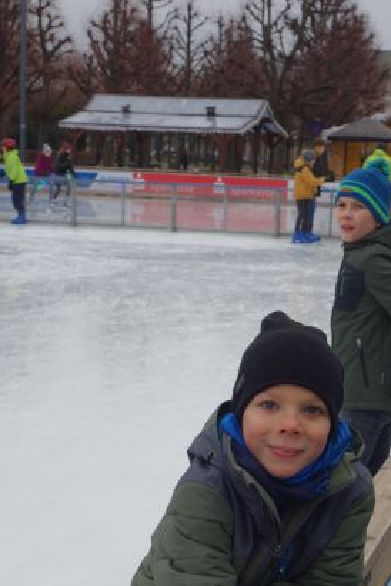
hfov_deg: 14.9
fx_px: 1496
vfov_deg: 21.9
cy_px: 455
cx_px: 243
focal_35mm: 92
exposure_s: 1/160
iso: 125
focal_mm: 21.77
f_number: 5.6
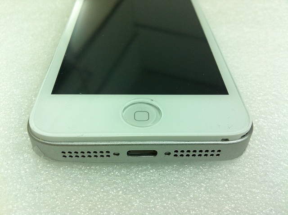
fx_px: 291
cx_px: 144
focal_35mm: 35
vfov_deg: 40.6
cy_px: 108
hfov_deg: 52.7
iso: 100
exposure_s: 1/17
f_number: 2.8
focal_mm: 3.85
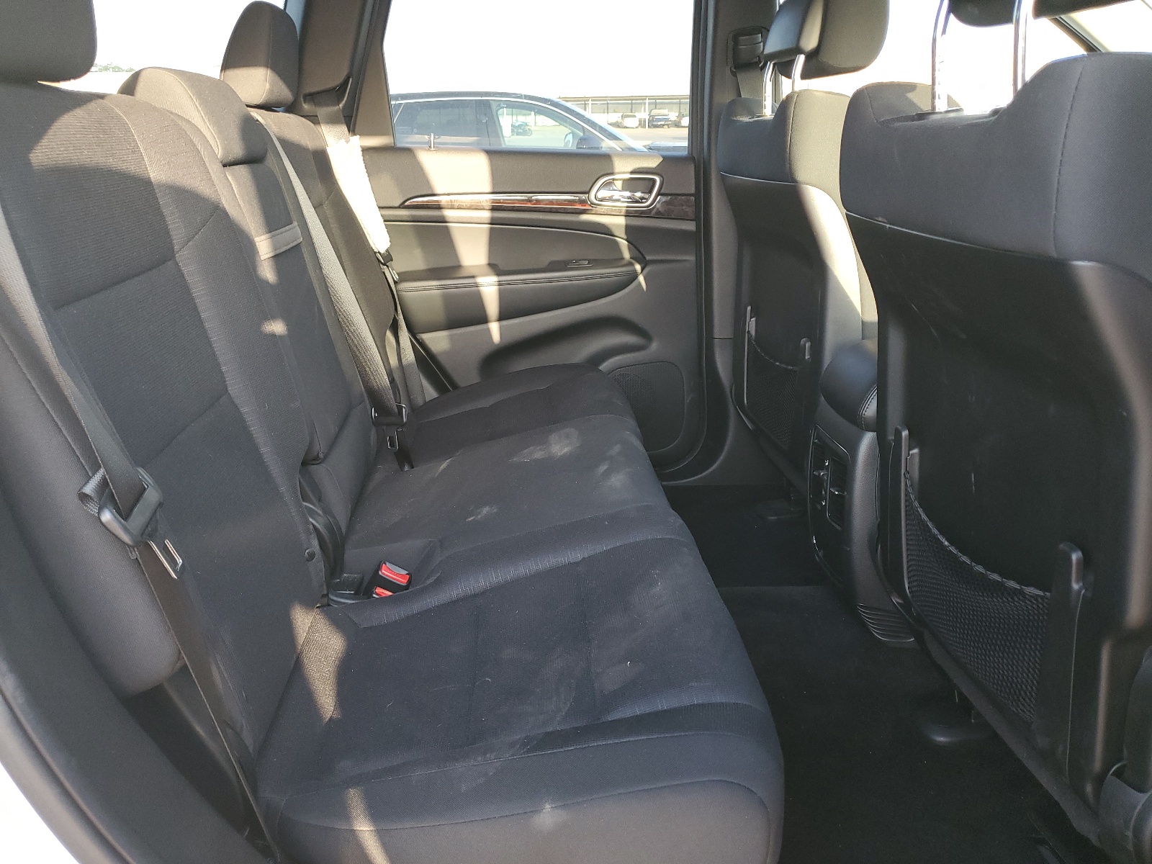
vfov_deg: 53.1
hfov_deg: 67.3
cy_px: 432
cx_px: 576
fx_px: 865
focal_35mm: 26
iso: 87
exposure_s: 1/120
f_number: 1.5
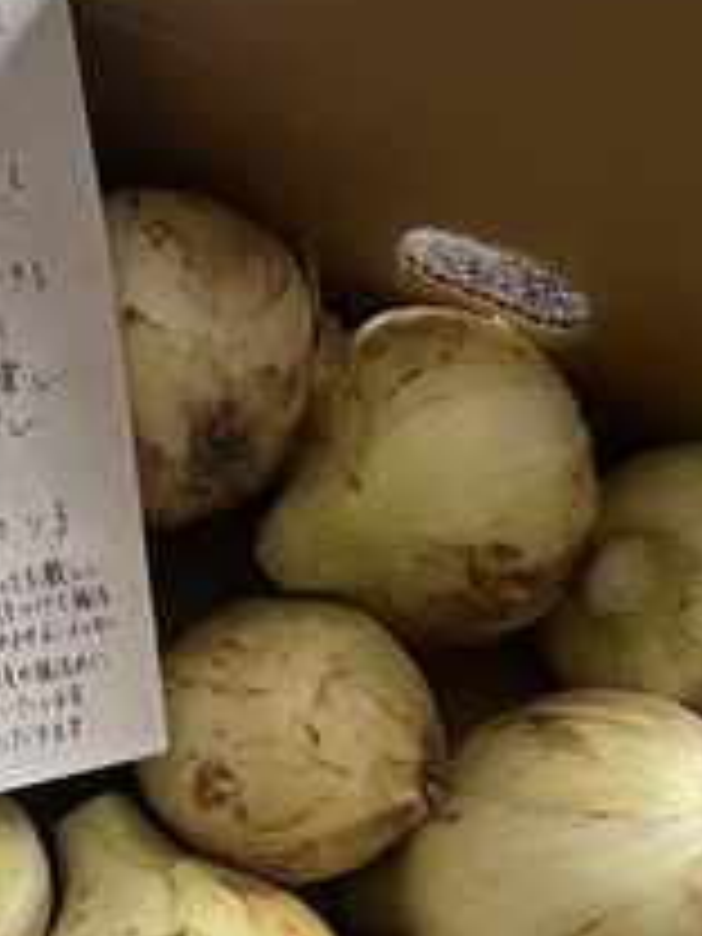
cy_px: 832
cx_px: 94
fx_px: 1352
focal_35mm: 50
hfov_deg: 28.2
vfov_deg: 36.0
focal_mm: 5.7
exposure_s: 1/60
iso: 250
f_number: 1.5
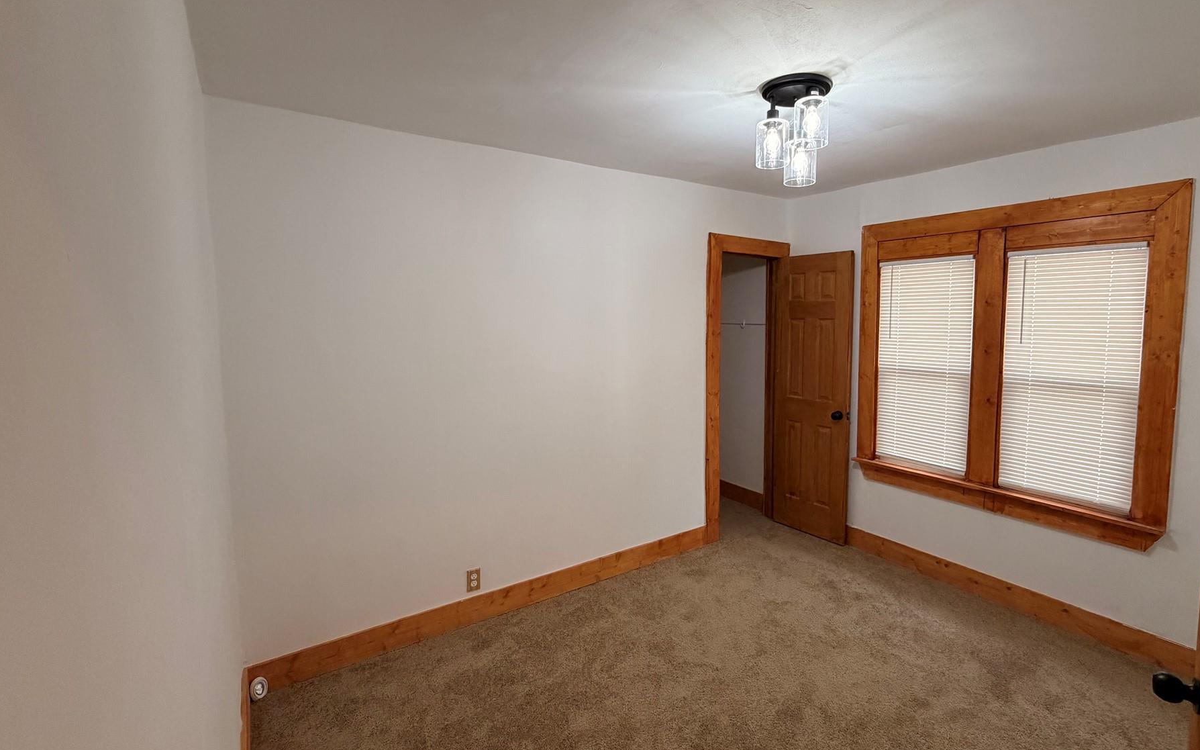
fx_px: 556
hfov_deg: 94.1
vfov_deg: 68.0
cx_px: 660
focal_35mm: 17
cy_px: 361
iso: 250
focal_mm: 2.22
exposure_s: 1/120
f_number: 2.2
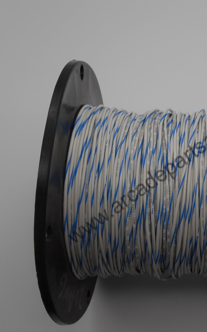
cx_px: 197
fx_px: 506
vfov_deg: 36.3
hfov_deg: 22.4
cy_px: 166
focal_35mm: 56
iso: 80
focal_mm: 6.9
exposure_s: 1/160
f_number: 4.5
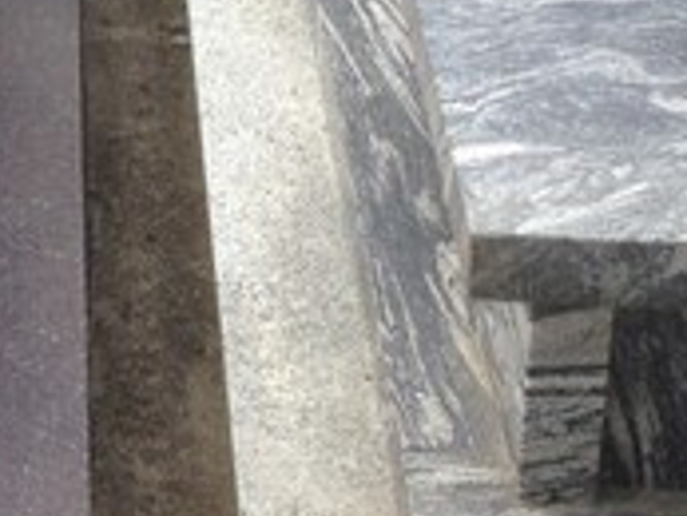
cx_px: -560
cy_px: -377
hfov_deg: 14.2
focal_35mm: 122
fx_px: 2423
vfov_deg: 11.4
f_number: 2.4
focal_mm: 4.12
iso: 50
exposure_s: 1/786
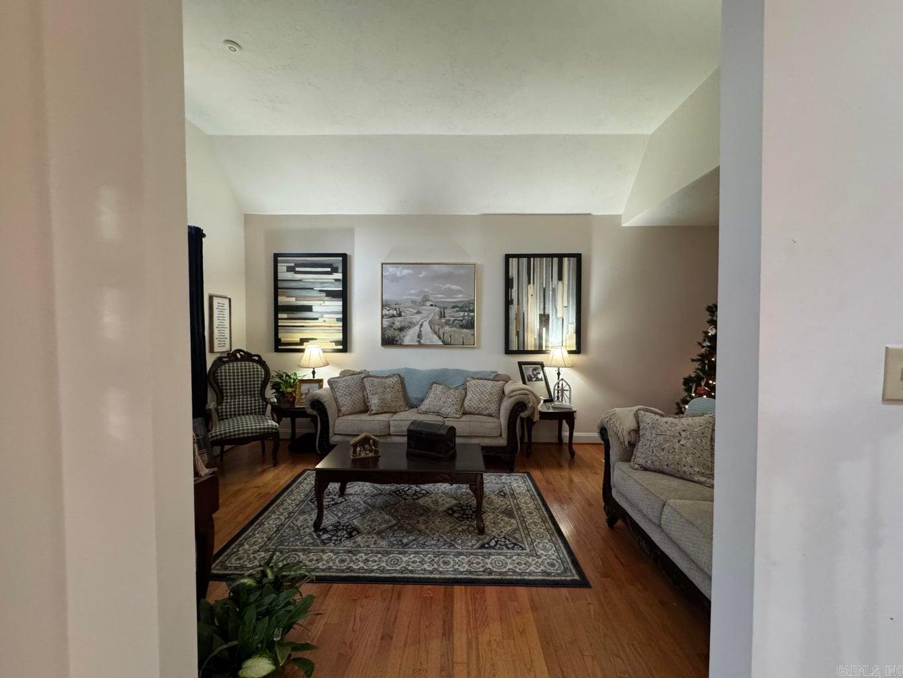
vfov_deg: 85.7
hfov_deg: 102.1
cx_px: 452
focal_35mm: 14
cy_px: 339
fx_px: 365
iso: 400
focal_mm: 2.22
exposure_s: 1/60
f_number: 2.2
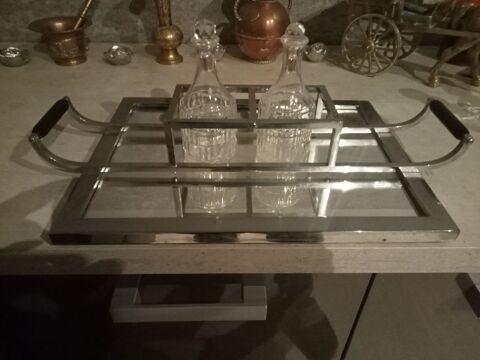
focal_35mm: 28
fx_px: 388
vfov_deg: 49.7
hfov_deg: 63.4
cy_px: 180
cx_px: 240
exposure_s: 1/25
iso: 3949
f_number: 2.2
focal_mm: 3.46
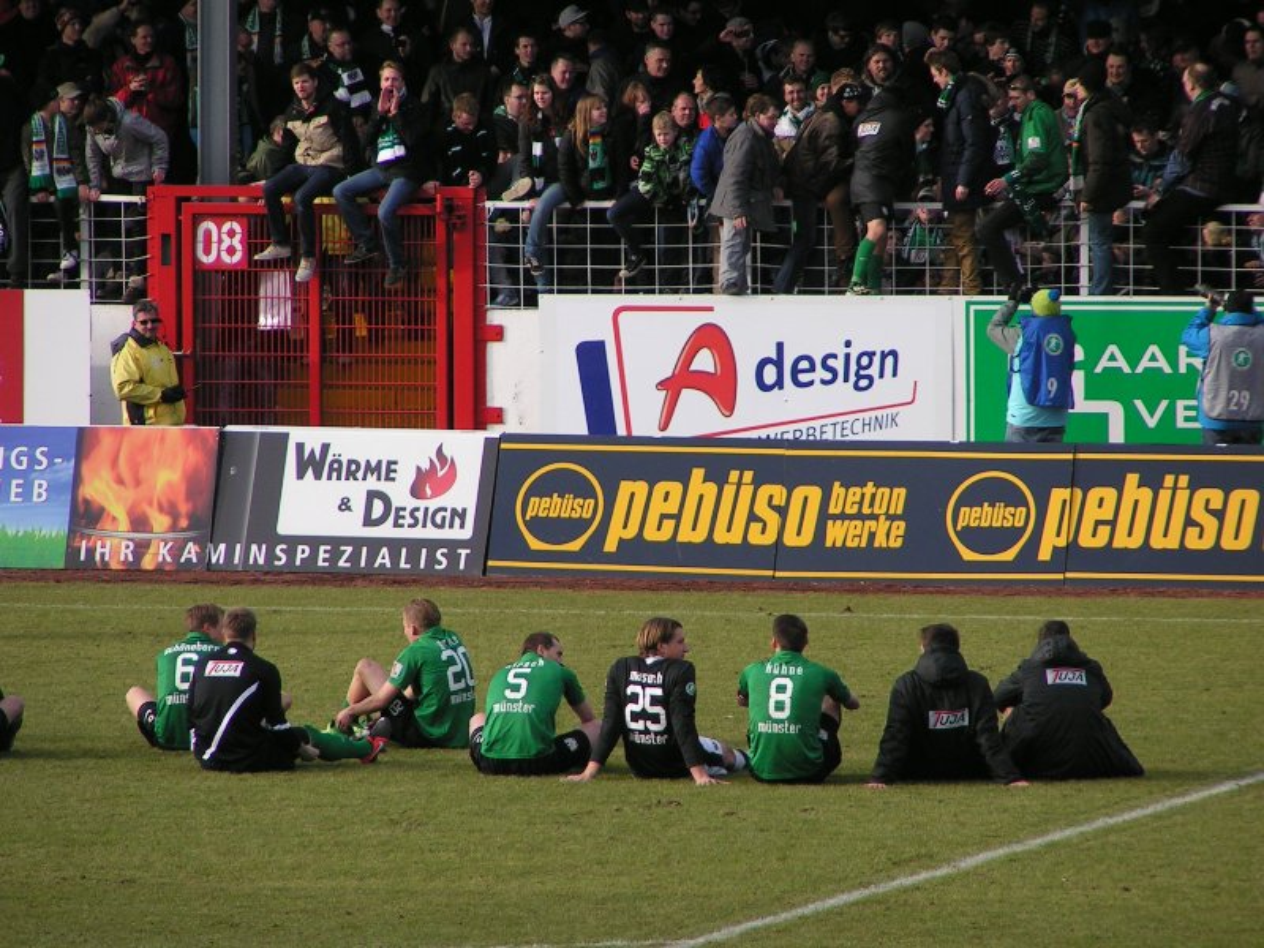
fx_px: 13876
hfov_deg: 5.2
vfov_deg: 3.9
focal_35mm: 380
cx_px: 632
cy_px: 474
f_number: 3.5
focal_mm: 58
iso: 50
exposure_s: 1/400
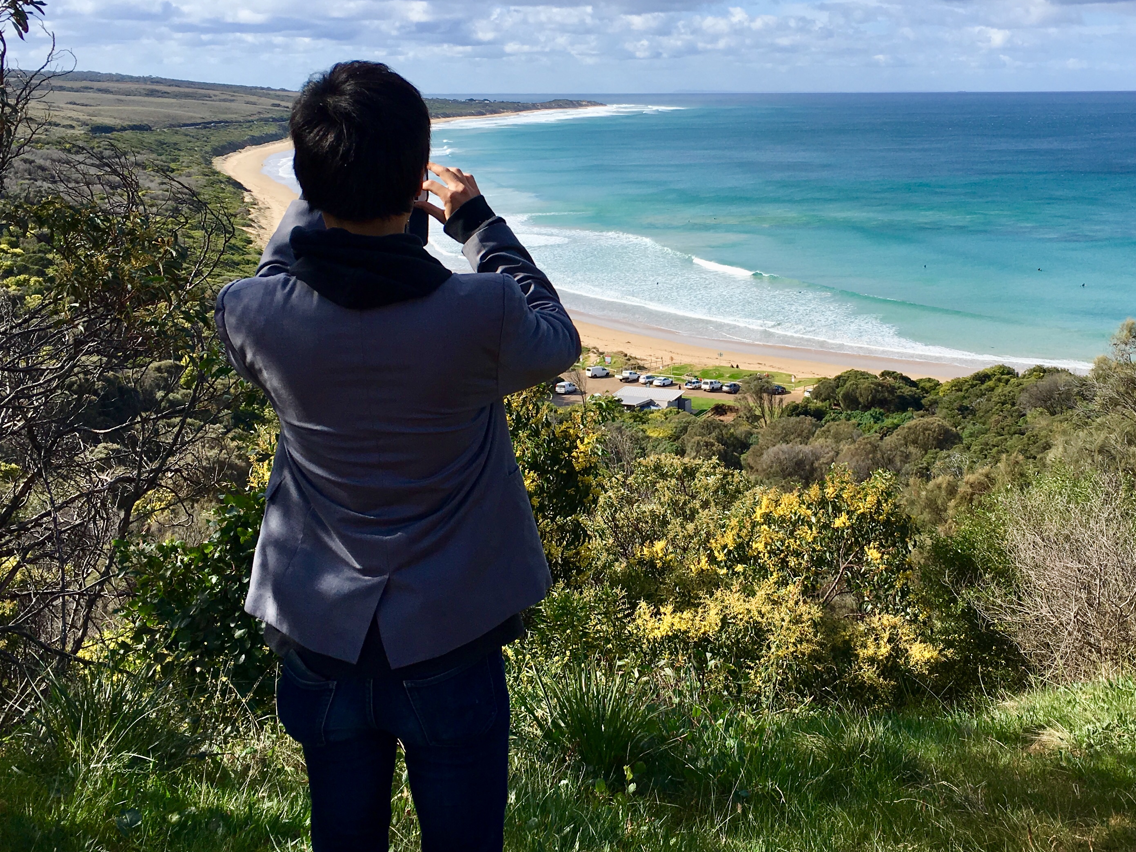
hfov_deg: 44.5
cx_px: 686
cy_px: 358
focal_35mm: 42
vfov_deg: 34.3
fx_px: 1378
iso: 25
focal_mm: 4.15
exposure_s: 1/1399
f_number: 2.2
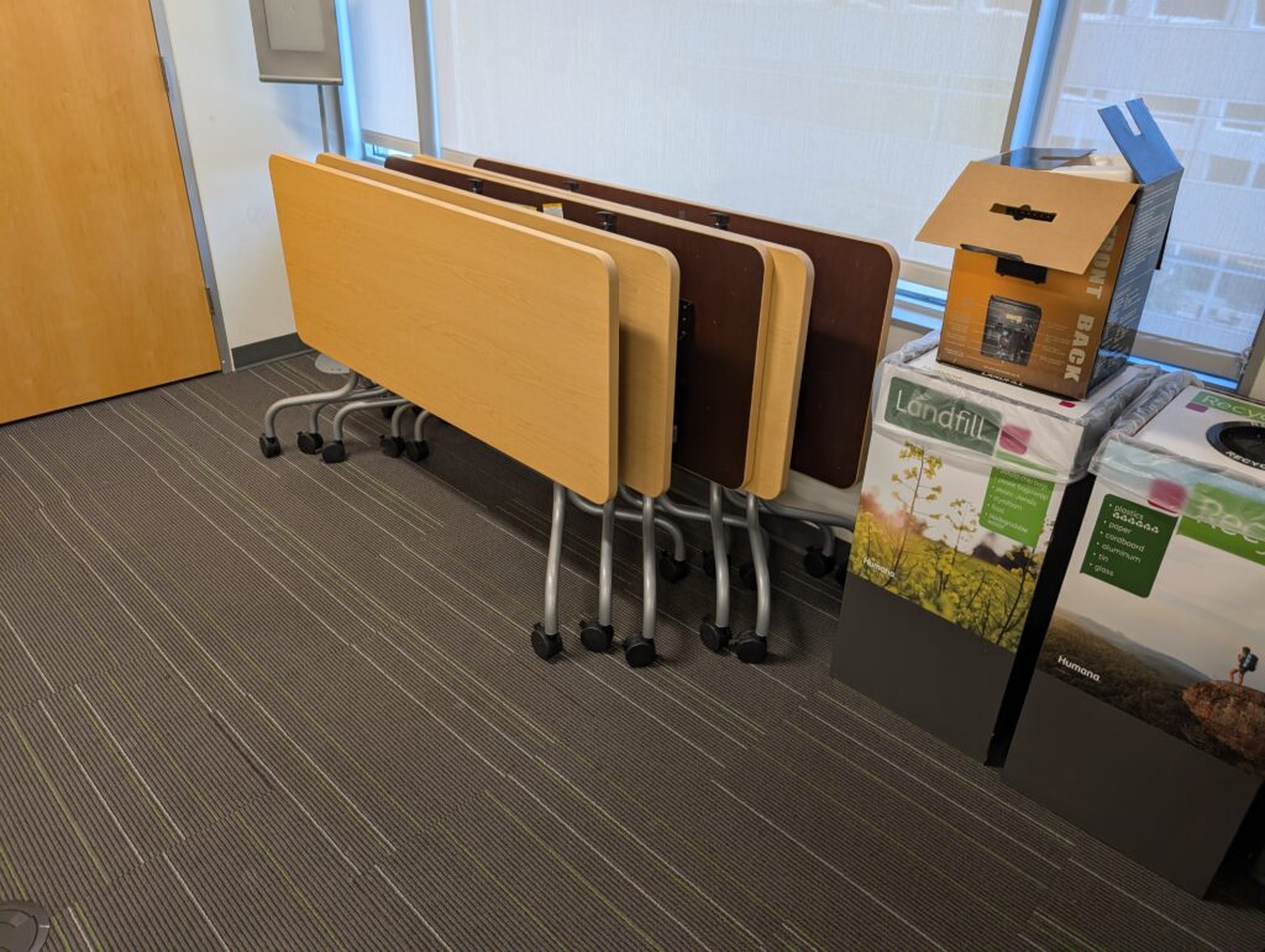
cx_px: 632
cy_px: 476
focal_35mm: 24
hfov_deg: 71.5
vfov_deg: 56.9
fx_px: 878
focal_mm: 6.9
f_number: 1.68
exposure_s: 1/60.6
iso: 20
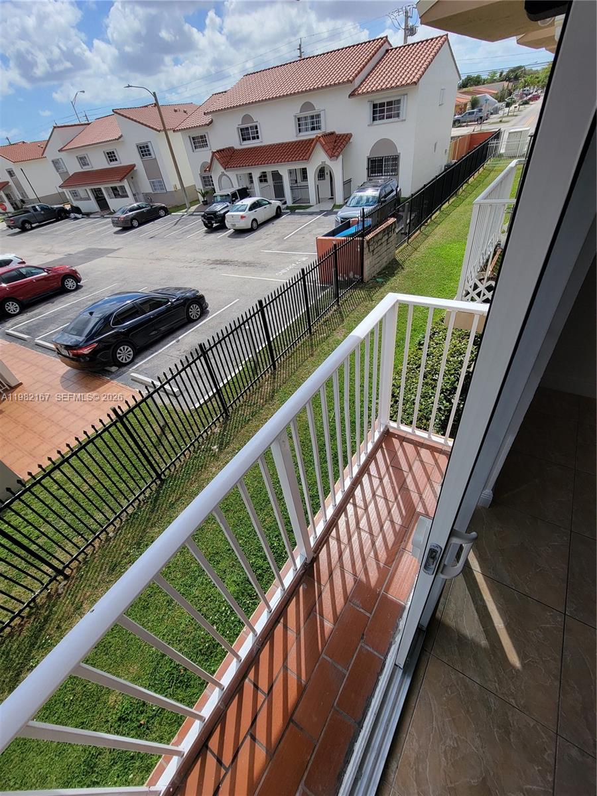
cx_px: 298
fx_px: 299
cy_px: 398
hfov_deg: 89.9
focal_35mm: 13
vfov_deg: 106.2
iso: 50
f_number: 2.2
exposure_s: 1/1533
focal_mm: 2.2
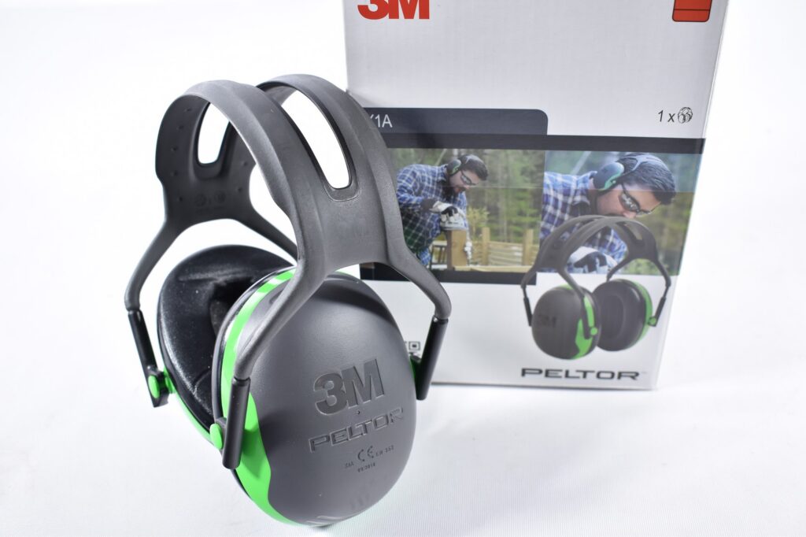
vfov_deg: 34.2
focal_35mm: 39
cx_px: 403
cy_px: 268
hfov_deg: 49.6
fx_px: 873
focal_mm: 26
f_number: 5
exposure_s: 1/40
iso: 640
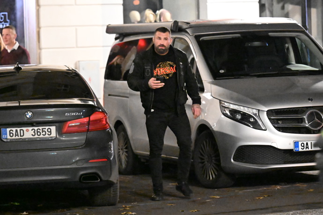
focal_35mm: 187
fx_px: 1678
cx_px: 162
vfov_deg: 7.3
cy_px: 108
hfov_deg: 11.0
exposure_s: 1/60
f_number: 2.8
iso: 25600
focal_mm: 125
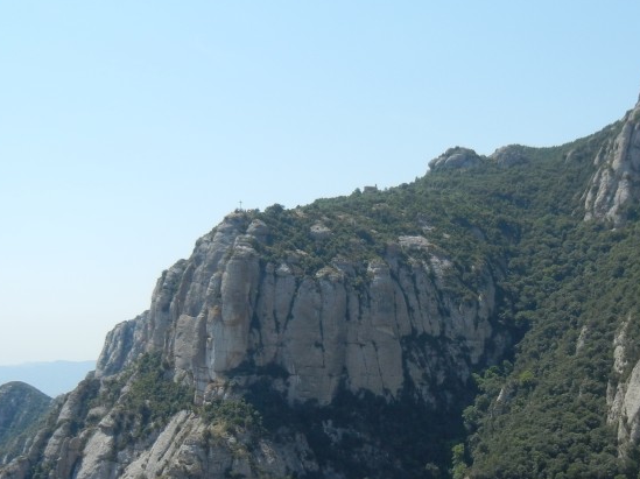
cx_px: 375
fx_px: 1035
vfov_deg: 26.1
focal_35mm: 56
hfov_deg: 34.3
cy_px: 246
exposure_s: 1/388
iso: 160
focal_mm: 5.4
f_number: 7
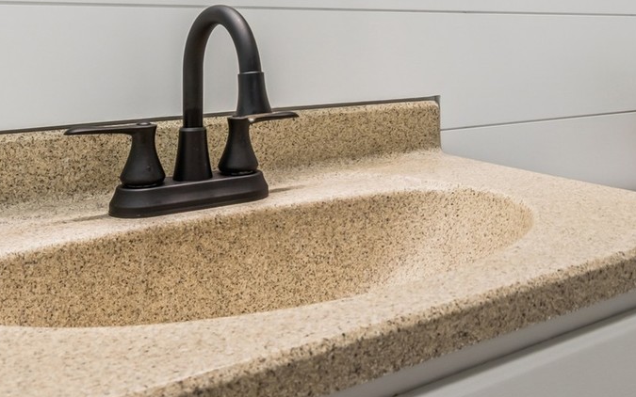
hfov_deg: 42.0
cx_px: 559
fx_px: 763
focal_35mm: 44
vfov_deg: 28.2
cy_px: 49
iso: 250
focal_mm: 12
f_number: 8
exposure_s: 1/10
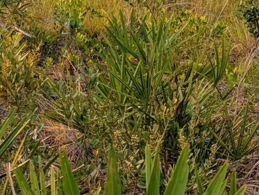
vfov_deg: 12.9
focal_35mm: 109
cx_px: -2
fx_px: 816
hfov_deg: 17.6
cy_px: -90
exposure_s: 1/1689
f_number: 1.68
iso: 23
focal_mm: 6.9
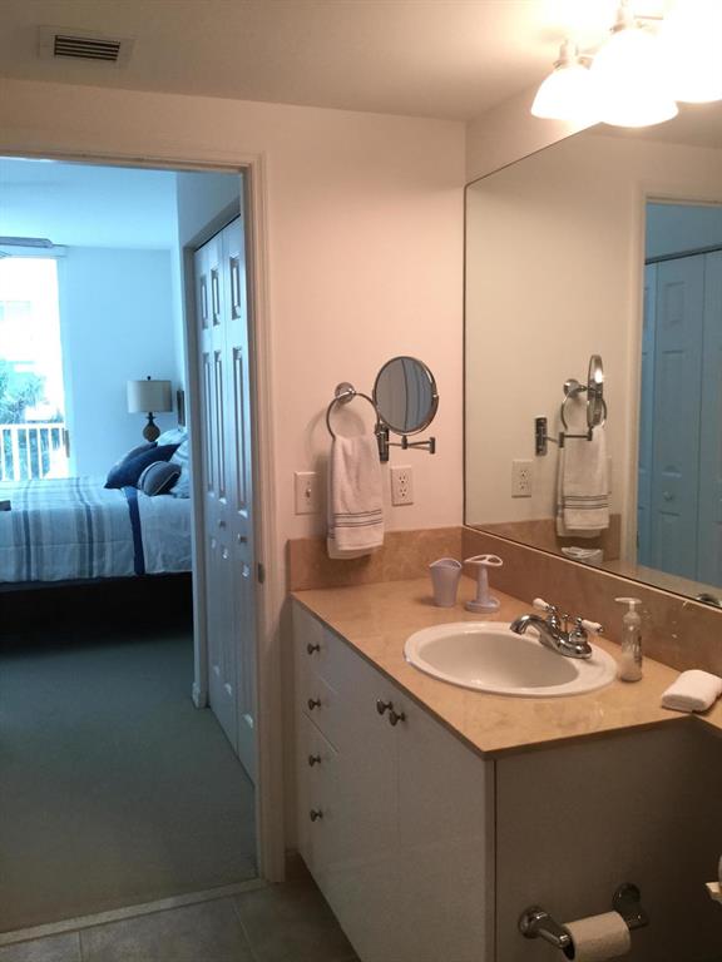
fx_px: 862
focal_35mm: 31
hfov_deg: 45.4
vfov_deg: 58.4
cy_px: 481
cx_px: 361
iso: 32
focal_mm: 3.3
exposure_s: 1/40
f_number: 2.4
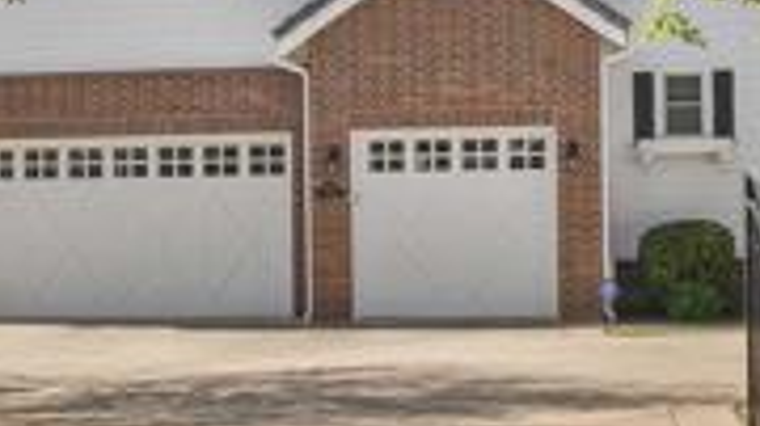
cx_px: 329
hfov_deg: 25.9
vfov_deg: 14.4
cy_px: -34
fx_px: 1651
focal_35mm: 82
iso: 500
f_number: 8
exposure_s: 1/320
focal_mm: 22
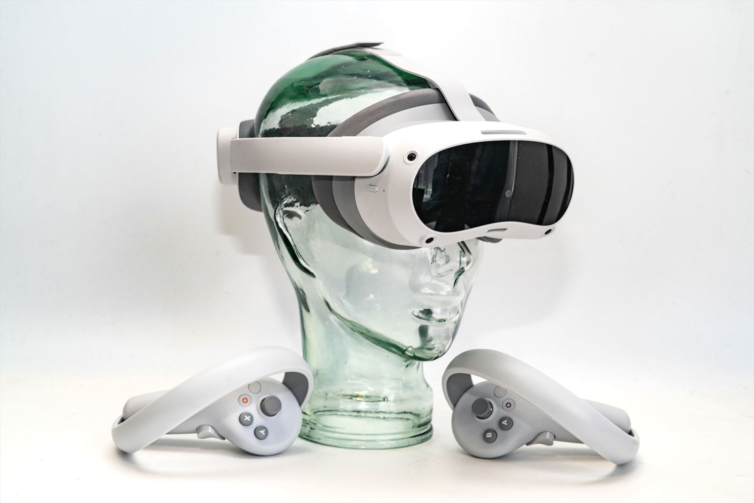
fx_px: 1047
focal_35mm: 50
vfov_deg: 27.0
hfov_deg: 39.6
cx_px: 377
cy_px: 252
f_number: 8
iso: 500
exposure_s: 1/60
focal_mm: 50
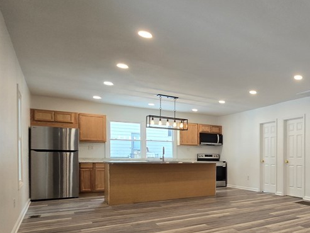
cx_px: 310
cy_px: 158
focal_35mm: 27
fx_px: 242
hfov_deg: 52.0
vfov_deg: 50.3
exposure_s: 1/60
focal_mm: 2.2
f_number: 2.2
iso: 100
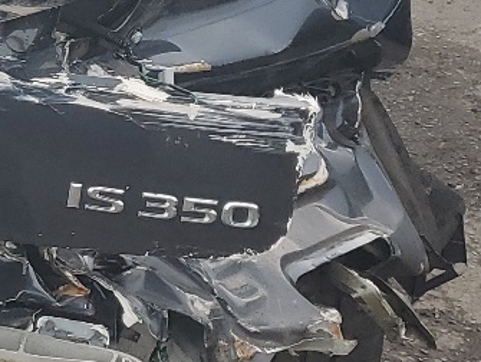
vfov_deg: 11.9
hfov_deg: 14.3
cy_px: 11
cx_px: -335
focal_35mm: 124
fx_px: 1725
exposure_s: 1/1000
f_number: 1.5
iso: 50
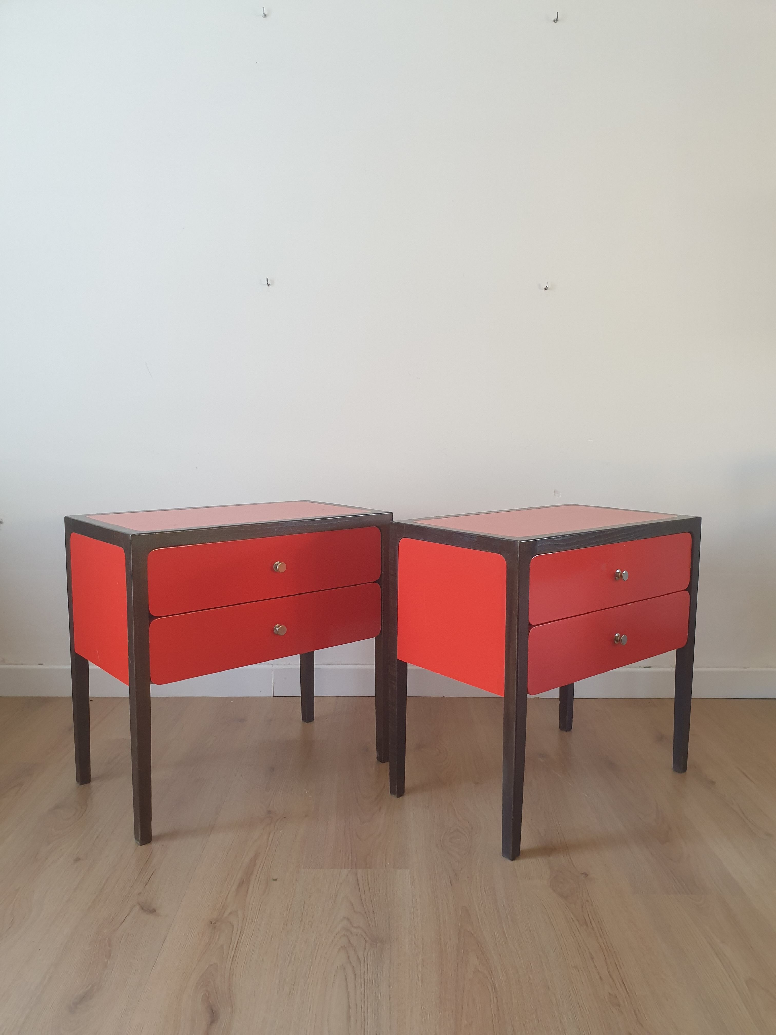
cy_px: 518
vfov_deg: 67.3
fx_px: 777
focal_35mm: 26
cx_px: 388
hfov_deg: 53.1
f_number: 2.4
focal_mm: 4.3
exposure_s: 1/27
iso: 250
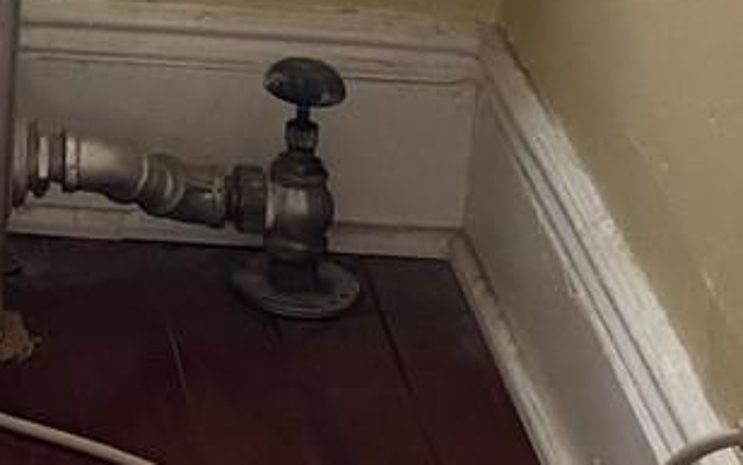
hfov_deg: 9.8
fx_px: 3708
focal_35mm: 183
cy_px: -865
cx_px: -1165
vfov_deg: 6.6
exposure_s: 1/60
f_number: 1.6
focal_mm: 5.96
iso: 125
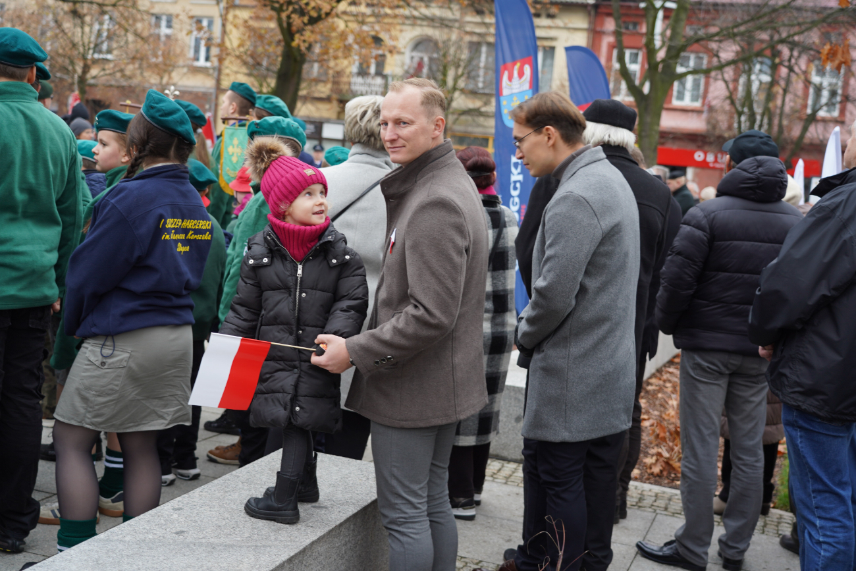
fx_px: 1165
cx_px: 428
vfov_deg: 27.5
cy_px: 286
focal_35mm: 49
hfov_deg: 40.3
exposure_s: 1/100
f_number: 4
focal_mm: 49
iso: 200
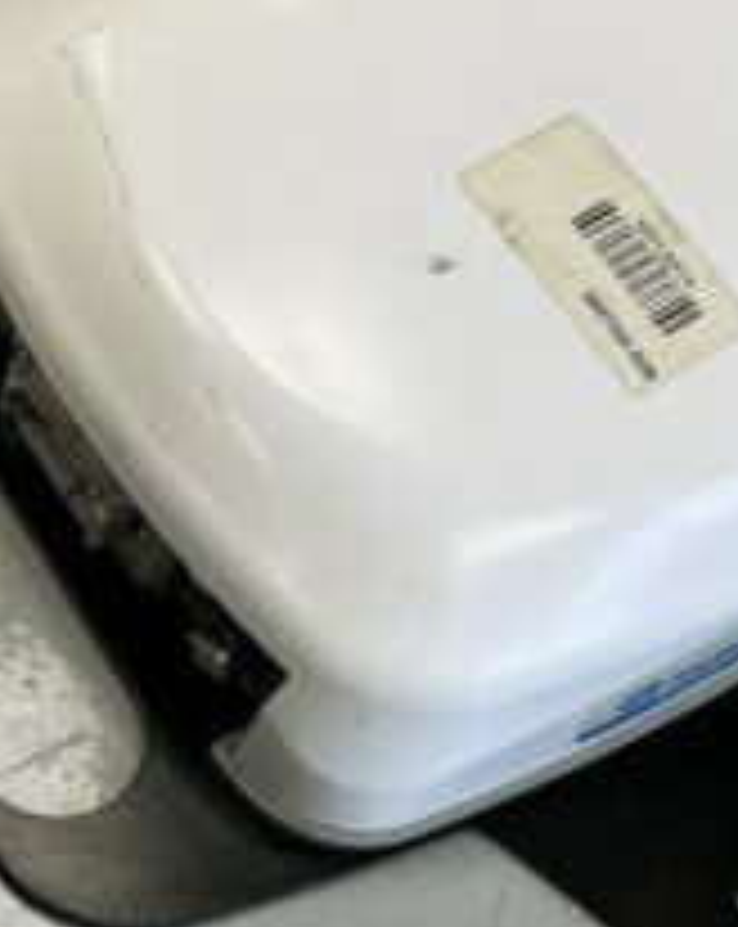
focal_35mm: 79
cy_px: 603
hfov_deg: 18.4
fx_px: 2163
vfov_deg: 24.1
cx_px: -148
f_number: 1.5
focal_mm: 5.7
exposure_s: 1/131
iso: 32
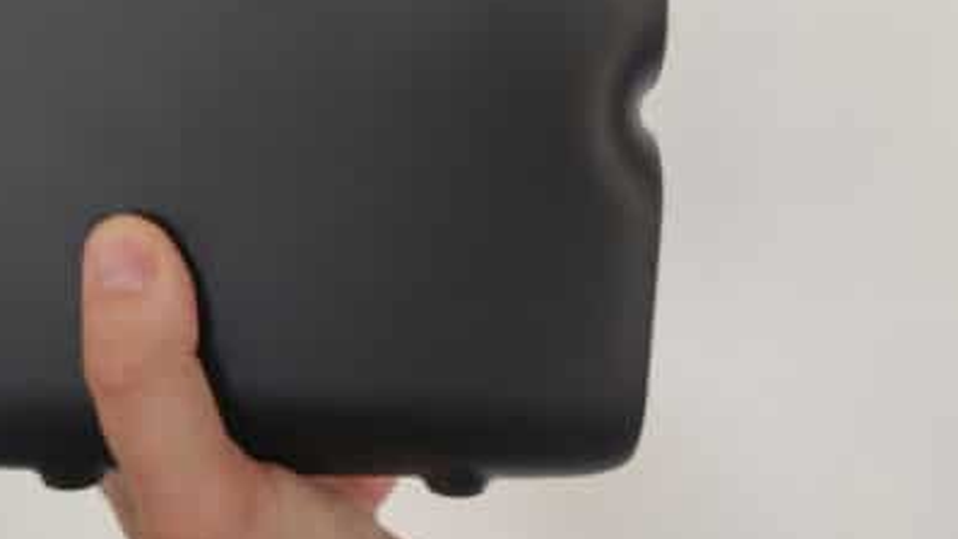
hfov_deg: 49.9
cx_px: 345
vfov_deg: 29.4
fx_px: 1016
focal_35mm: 40
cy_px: 155
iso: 160
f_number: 1.7
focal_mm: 4.2
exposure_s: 1/50
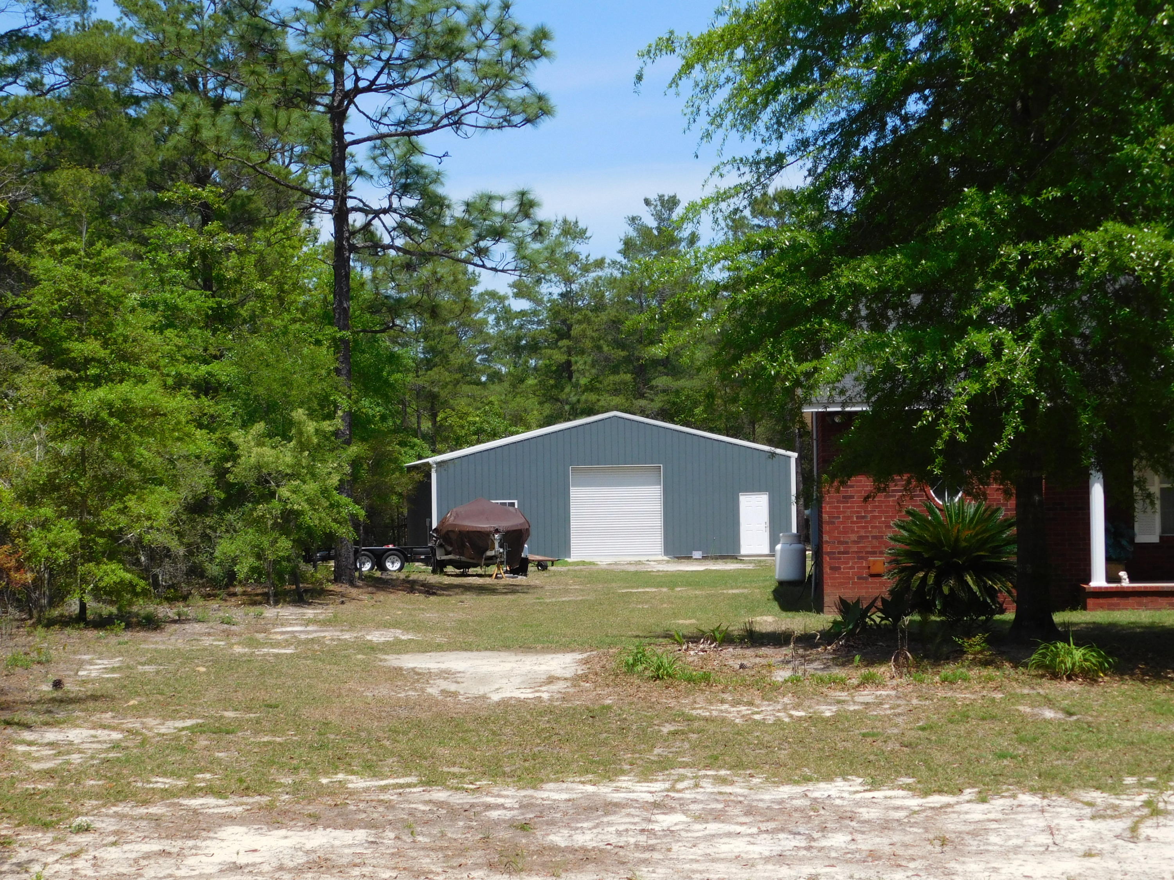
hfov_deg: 32.7
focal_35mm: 59
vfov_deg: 24.8
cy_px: 440
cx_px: 587
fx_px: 2001
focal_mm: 10.4
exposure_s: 1/1000
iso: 125
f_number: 4
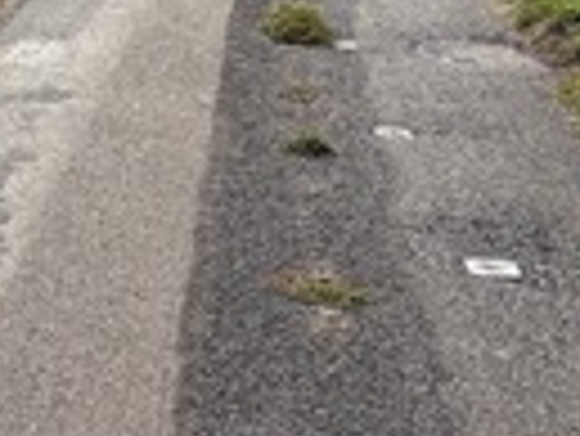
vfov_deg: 15.5
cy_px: -52
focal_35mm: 93
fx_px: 1560
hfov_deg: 18.5
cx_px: -306
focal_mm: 6.76
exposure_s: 1/7353
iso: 80
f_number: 1.78
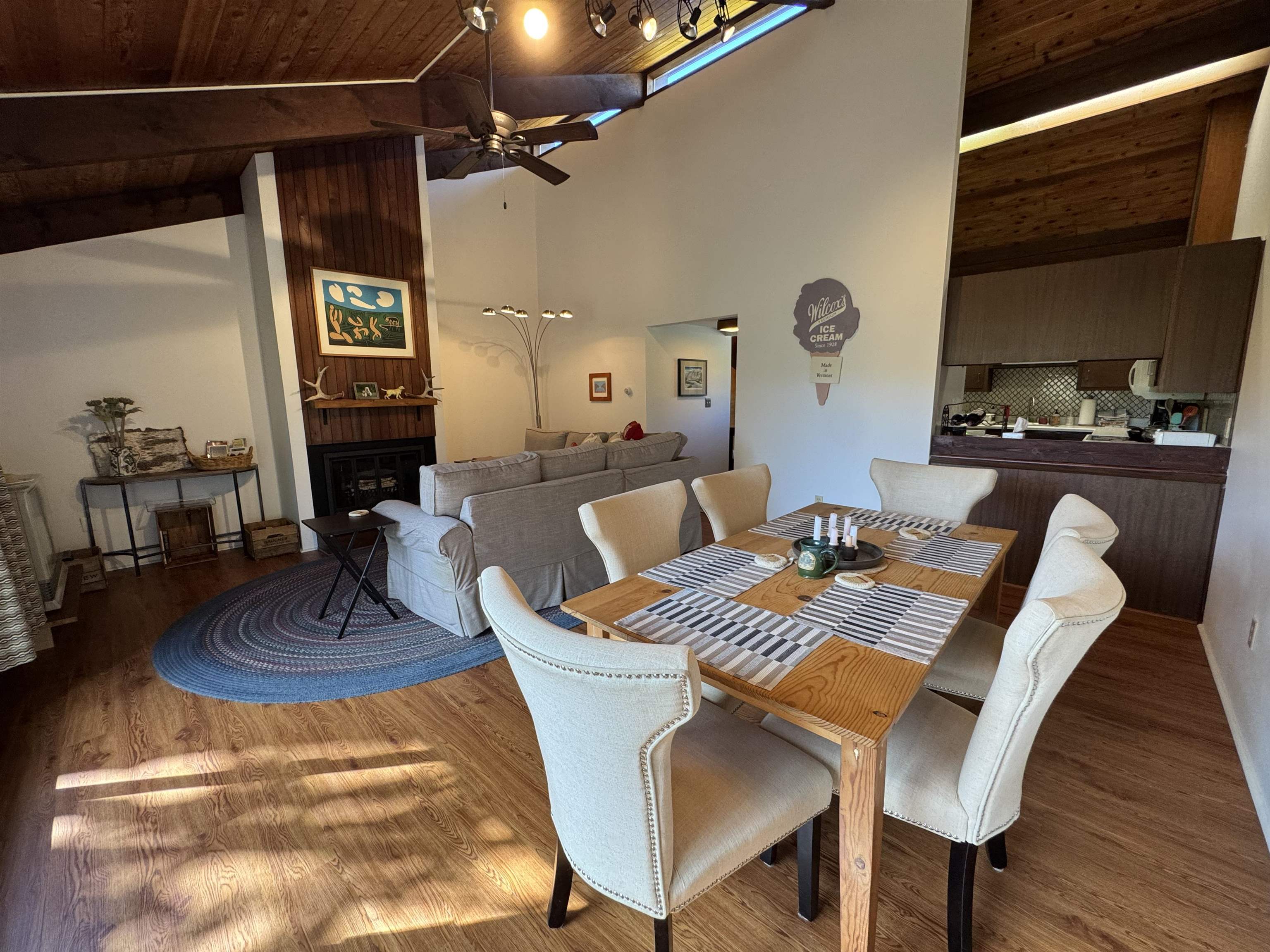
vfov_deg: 85.7
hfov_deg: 102.1
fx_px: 514
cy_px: 476
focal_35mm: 14
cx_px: 635
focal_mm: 2.22
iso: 200
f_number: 2.2
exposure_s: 1/120
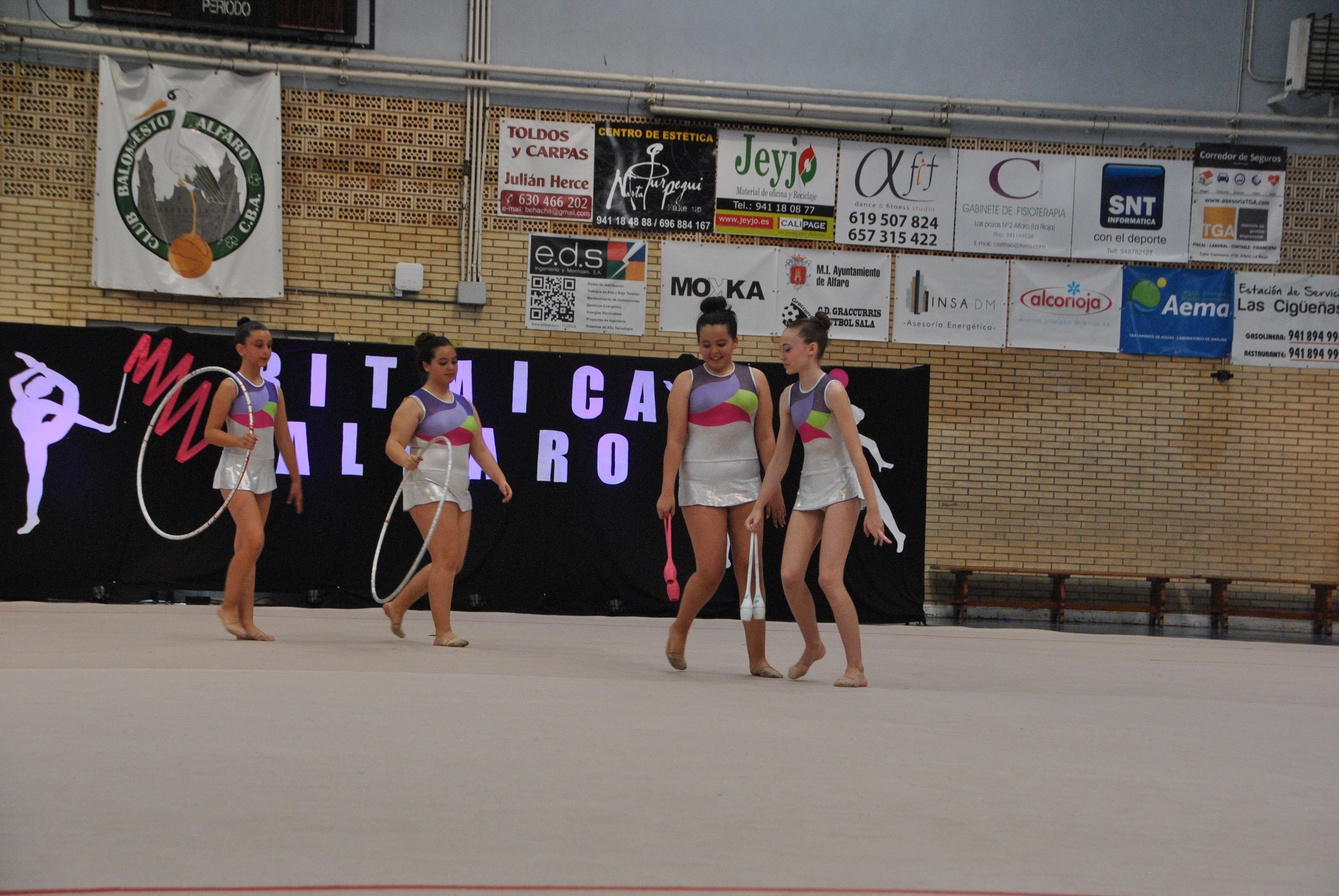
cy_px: 448
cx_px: 670
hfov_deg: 24.6
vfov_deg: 16.6
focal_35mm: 82
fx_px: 3072
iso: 800
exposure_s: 1/160
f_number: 6.3
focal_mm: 55
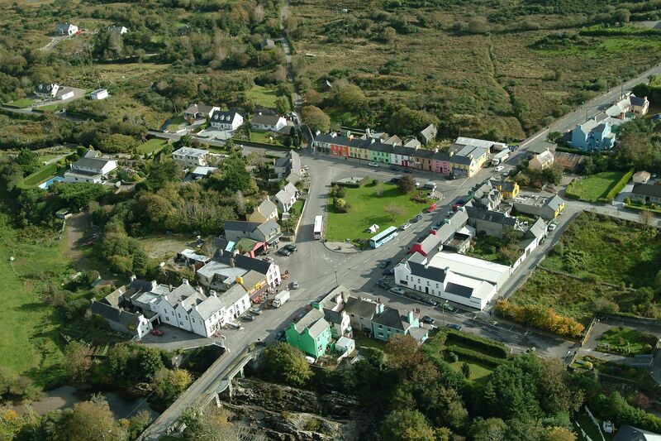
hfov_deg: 49.6
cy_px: 220
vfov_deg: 34.2
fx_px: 716
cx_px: 330
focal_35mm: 39
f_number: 3.3
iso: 200
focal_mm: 26
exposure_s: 1/1500
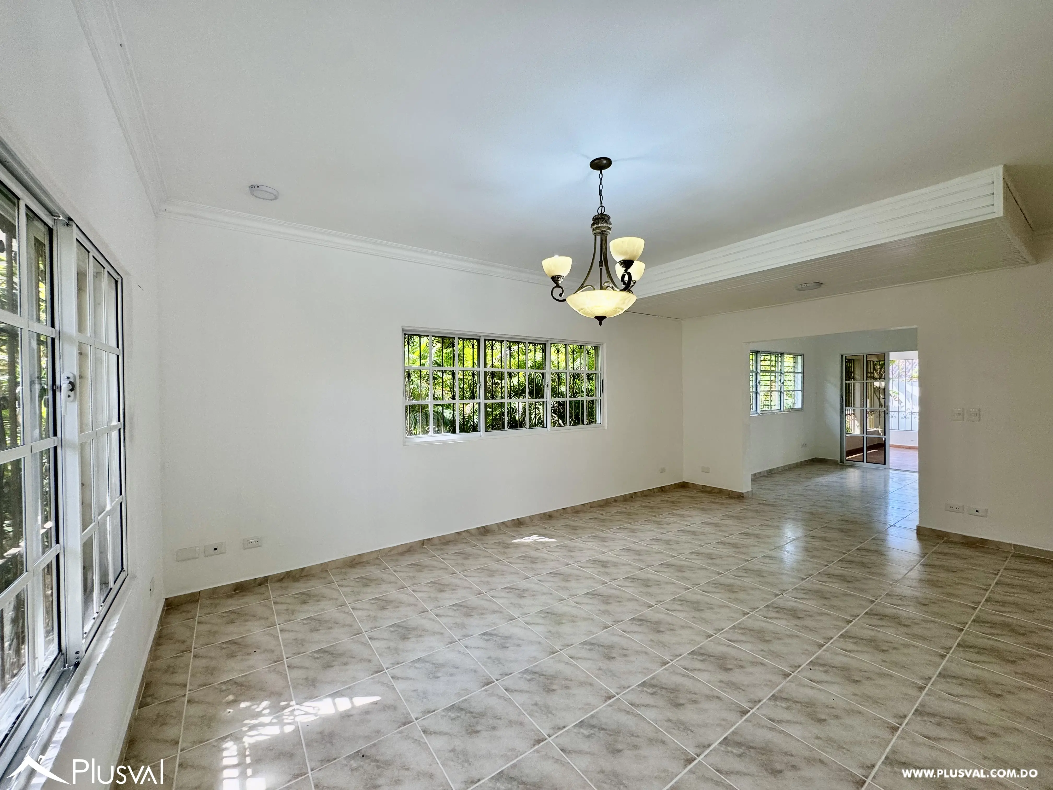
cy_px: 395
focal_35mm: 14
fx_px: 426
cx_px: 526
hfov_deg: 102.1
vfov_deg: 85.7
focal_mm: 2.22
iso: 40
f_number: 2.2
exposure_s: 1/121
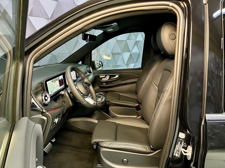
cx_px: 112
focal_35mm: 26
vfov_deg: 53.1
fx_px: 169
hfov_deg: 67.3
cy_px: 84
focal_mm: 5.7
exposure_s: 1/40
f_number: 1.5
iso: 500
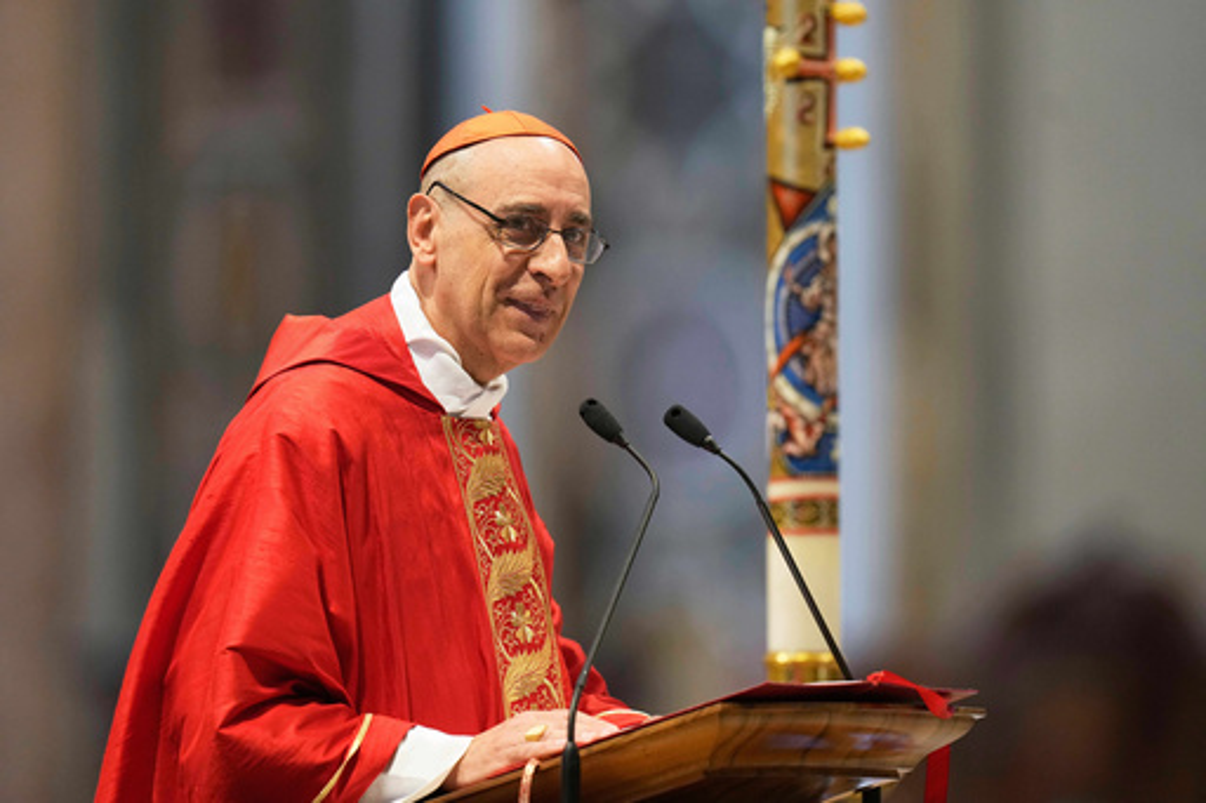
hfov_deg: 5.2
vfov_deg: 3.4
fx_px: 13395
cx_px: 603
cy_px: 402
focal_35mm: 400
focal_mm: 400
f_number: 3.5
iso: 2500
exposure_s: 1/400
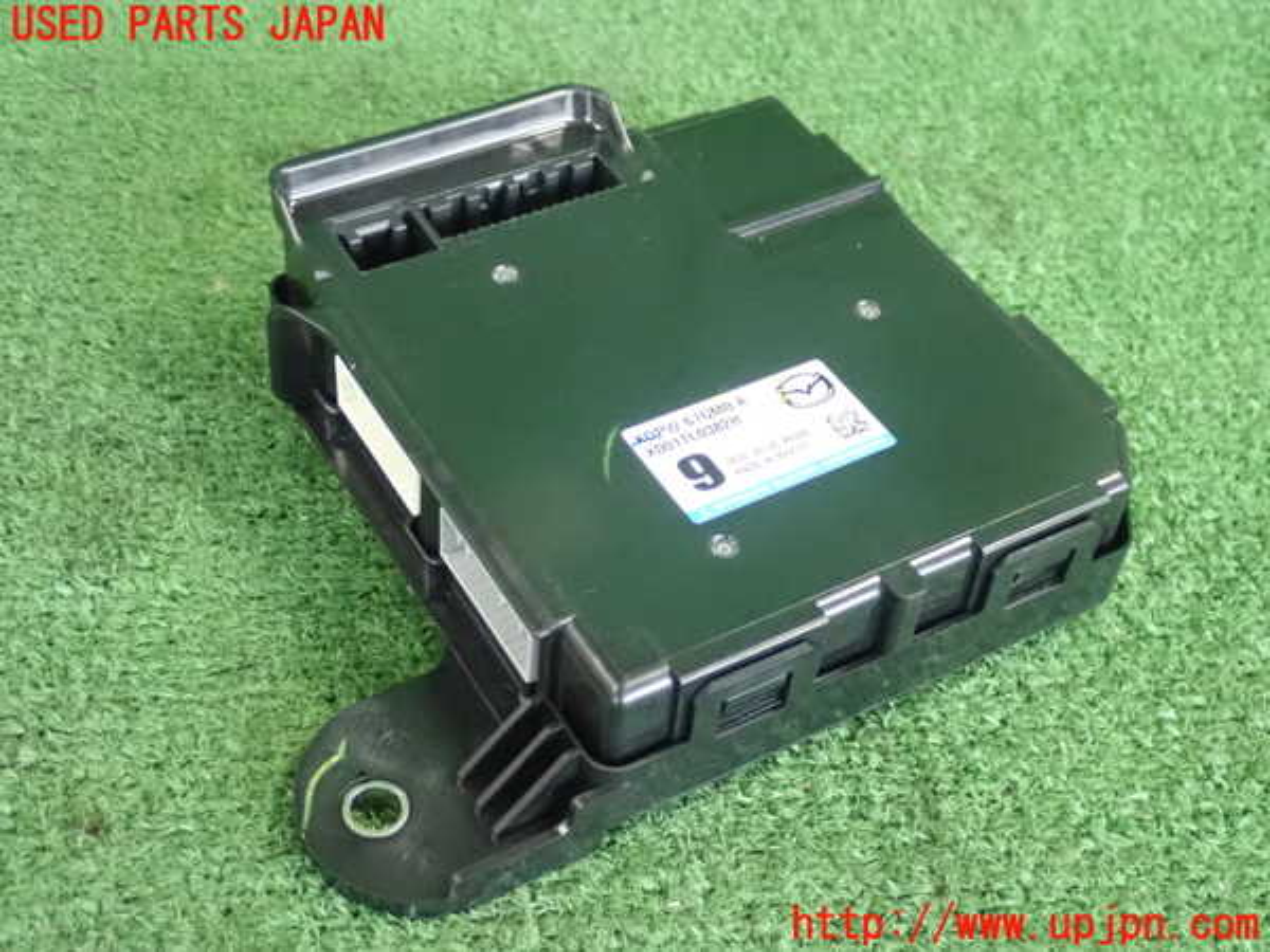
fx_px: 1798
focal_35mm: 49
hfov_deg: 38.9
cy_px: 476
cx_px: 635
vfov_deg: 29.7
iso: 2000
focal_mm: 8.99
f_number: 3.2
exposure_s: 1/50
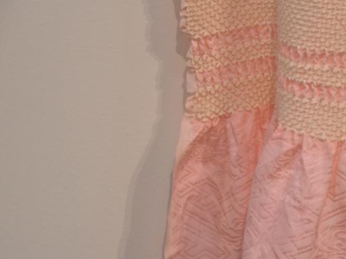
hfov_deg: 7.2
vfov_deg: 5.4
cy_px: 144
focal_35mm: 276
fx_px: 2757
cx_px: 339
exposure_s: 1/60
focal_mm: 90
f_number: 5.6
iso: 560
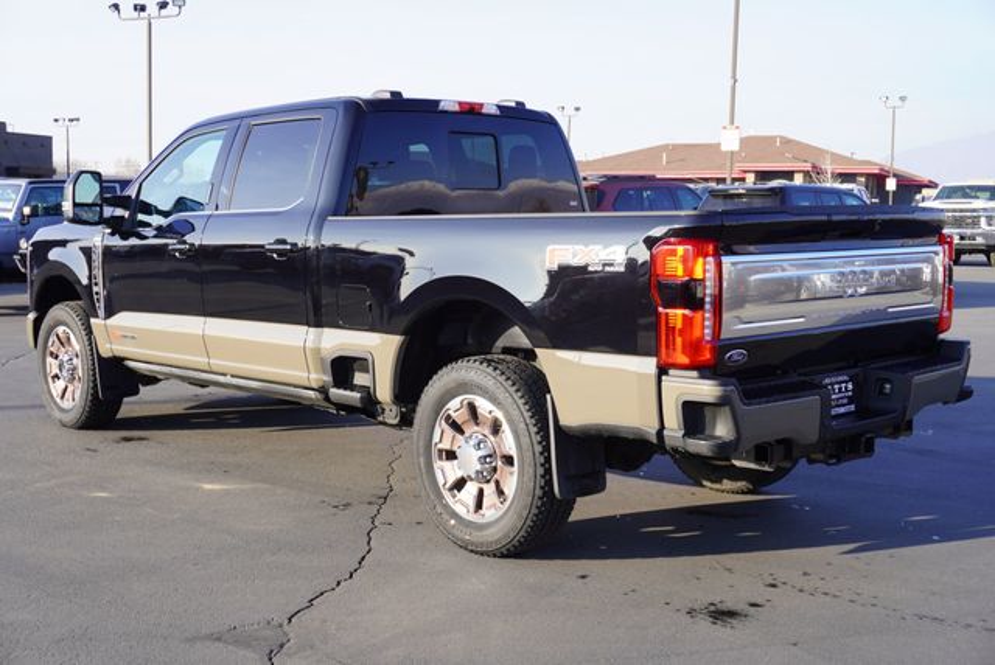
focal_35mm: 45
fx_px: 1245
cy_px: 332
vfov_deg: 29.9
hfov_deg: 43.6
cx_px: 498
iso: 100
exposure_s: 1/100
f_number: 7.1
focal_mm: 30
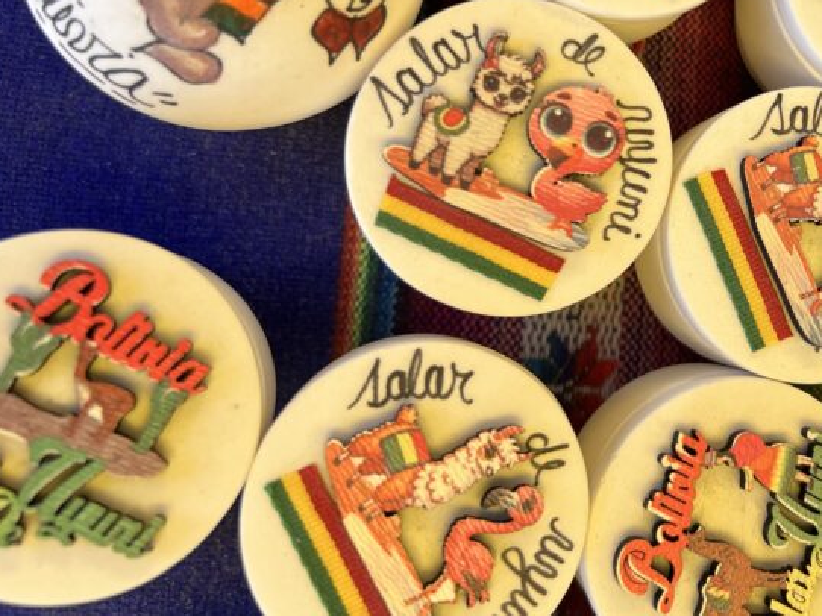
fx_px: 1139
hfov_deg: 37.0
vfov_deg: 29.8
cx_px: 748
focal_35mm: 48
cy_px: 167
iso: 50
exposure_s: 1/439
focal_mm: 5.7
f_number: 1.5
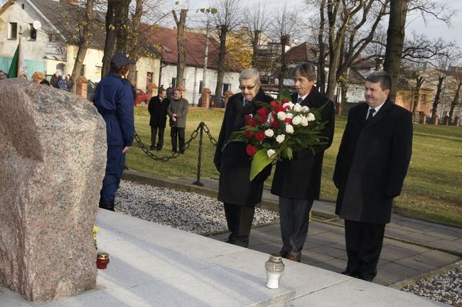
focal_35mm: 45
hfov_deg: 43.6
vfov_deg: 29.8
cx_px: 231
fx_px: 577
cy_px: 154
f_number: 16
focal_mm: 30
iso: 800
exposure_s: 1/160
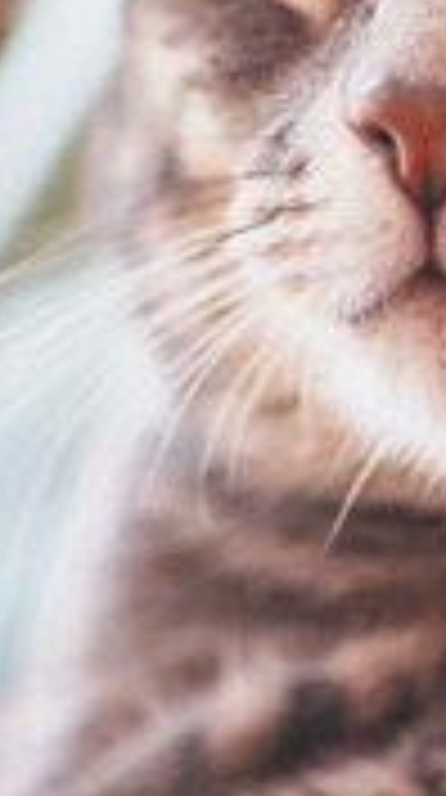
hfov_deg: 7.5
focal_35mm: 162
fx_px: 3421
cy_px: 387
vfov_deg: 13.3
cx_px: 279
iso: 500
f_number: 1.8
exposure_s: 1/160
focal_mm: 35
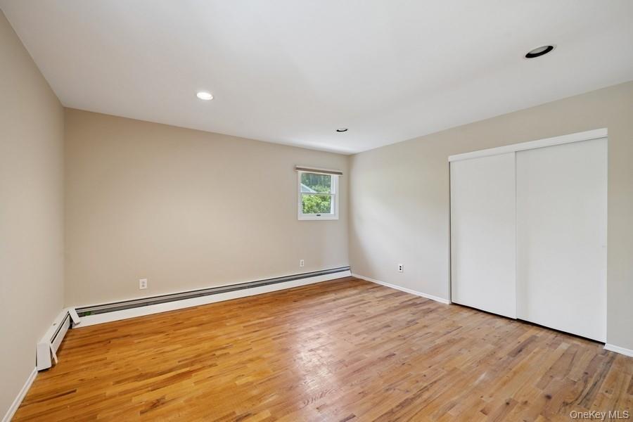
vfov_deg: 77.3
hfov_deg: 100.4
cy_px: 211
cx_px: 316
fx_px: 264
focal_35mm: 15
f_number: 8
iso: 400
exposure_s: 1/25
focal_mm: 15
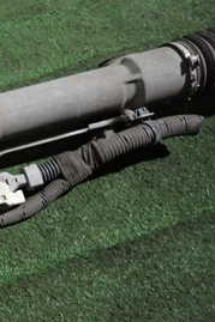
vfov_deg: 34.5
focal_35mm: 58
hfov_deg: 19.5
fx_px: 520
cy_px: 164
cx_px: -130
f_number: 2
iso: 800
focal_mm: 4.5
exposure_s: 1/30
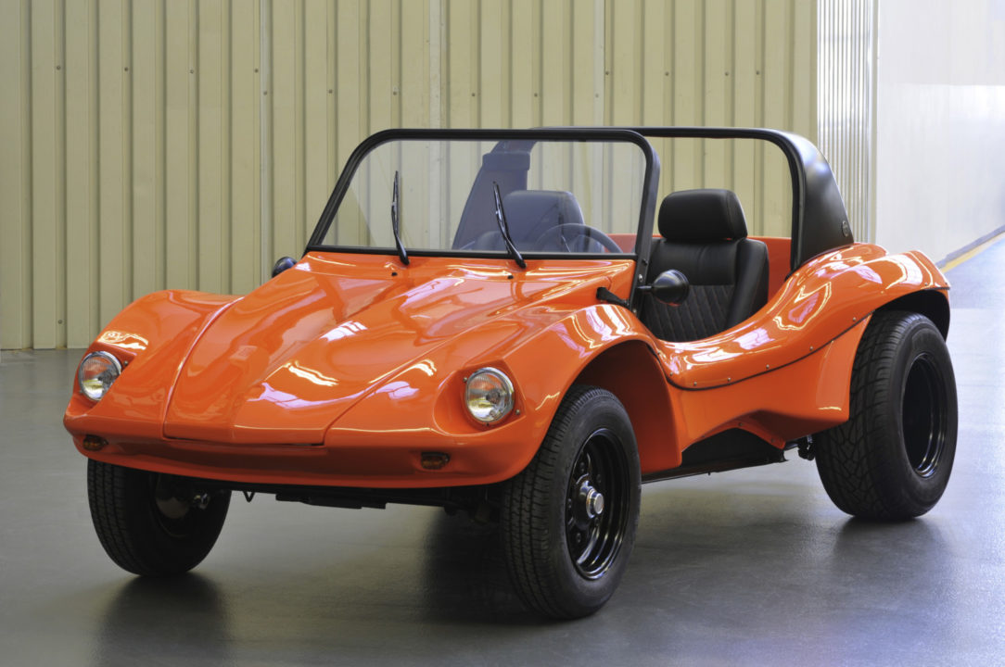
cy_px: 334
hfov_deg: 19.5
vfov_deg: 13.0
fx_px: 2928
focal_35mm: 105
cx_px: 502
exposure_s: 1/2.5
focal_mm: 70
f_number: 13
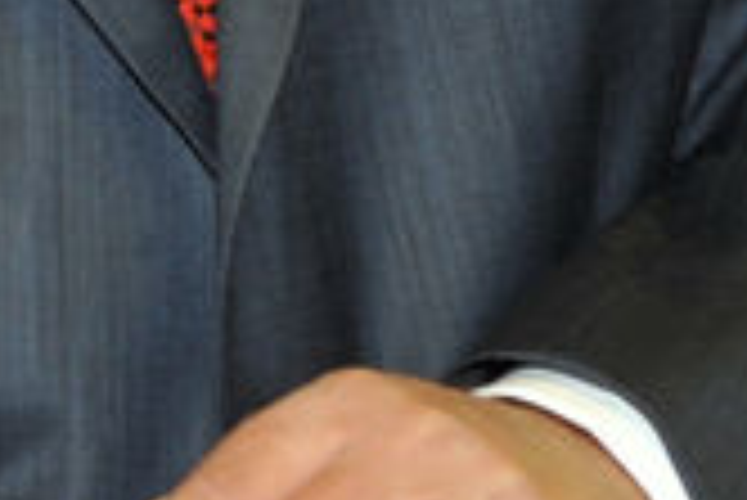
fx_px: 7186
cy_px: -586
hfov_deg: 5.8
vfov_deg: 3.9
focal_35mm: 346
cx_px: -770
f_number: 5.6
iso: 800
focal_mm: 45
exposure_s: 1/80
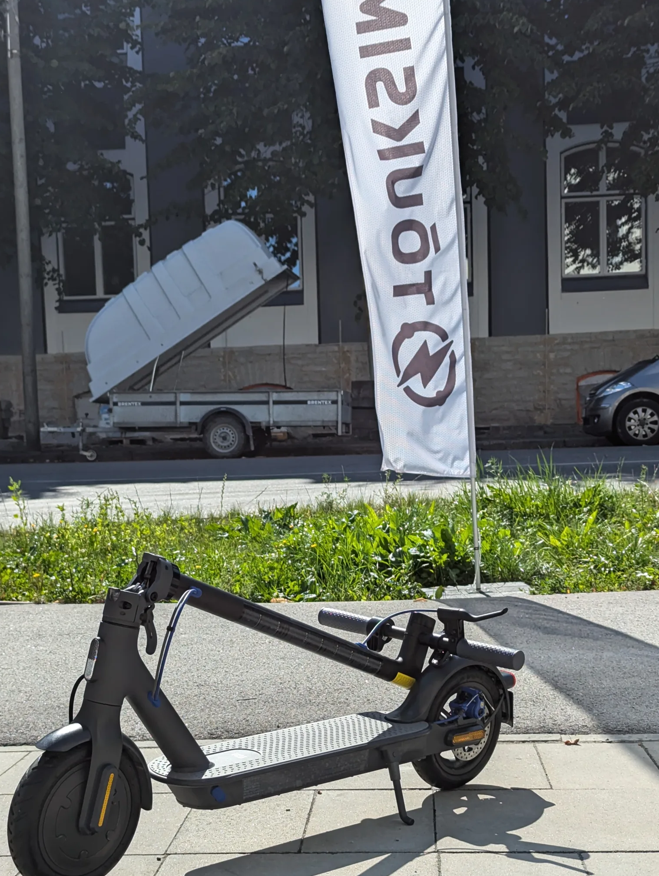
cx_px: 248
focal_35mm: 61
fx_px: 1544
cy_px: 552
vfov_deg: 31.5
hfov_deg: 24.0
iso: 57
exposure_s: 1/2532
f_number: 1.85
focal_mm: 6.81
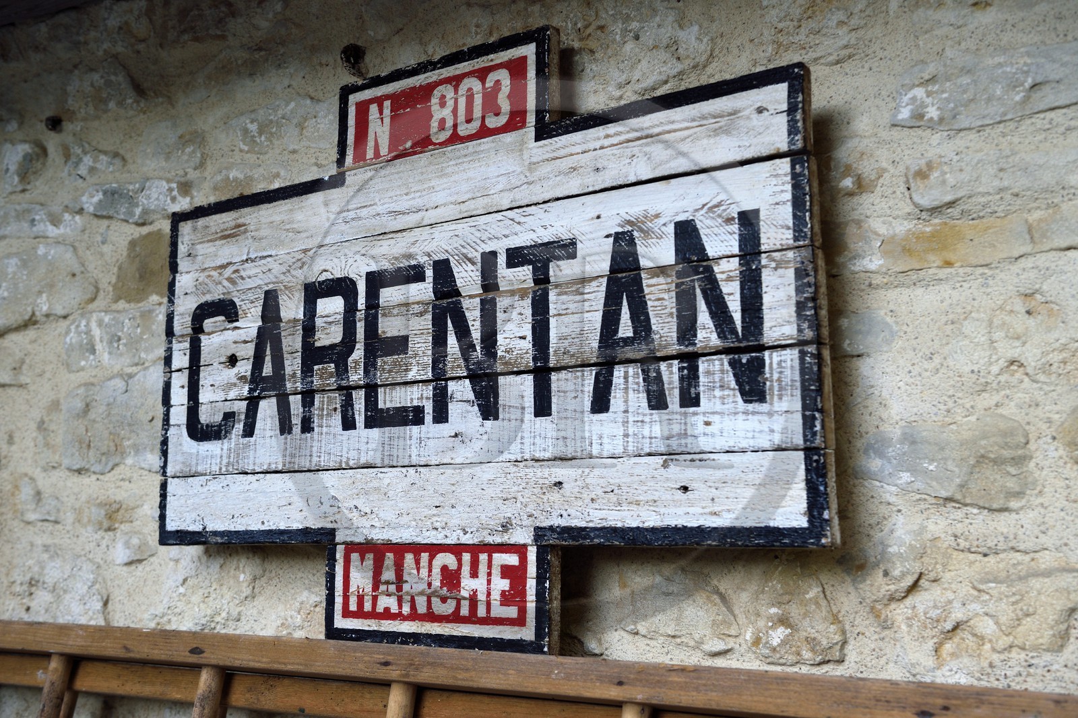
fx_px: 1197
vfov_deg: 33.4
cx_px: 539
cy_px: 359
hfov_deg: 48.5
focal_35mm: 40
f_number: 5.6
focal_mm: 40
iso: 400
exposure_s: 1/125
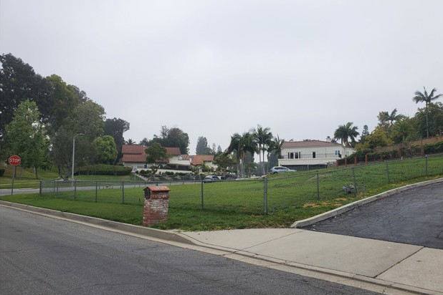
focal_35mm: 28
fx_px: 345
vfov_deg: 46.4
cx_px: 228
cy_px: 155
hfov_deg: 65.5
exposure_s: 1/850
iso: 50
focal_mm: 4.3
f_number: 2.4
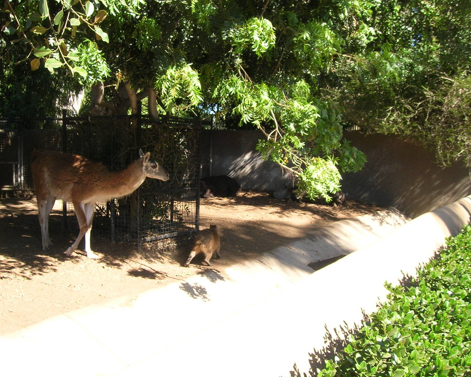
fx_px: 530
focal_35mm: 38
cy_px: 184
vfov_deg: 39.2
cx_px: 213
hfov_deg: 47.9
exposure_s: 1/75.1
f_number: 4.9
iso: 50
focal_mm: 5.7
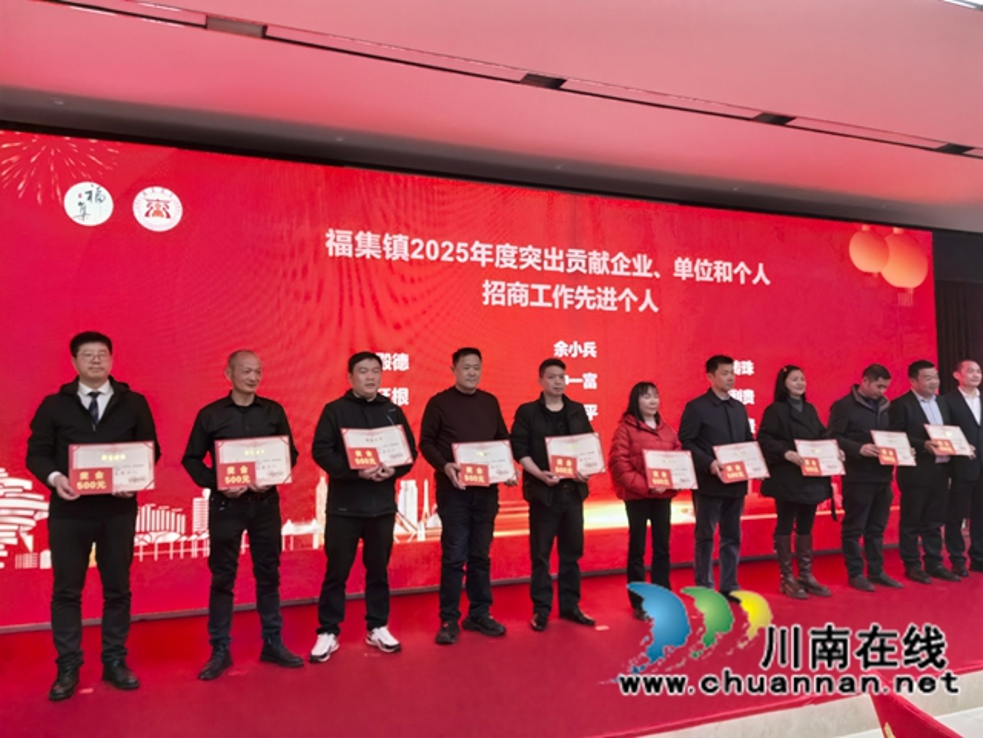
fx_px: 767
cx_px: 492
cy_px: 369
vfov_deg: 51.4
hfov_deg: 65.3
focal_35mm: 27
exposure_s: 1/100
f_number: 1.9
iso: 64
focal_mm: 5.52
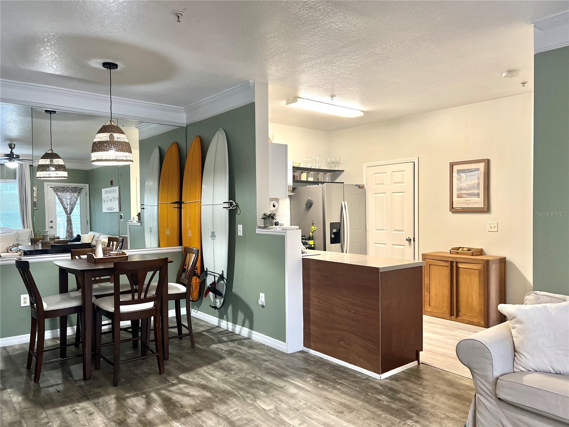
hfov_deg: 67.3
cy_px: 214
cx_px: 284
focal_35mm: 26
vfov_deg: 53.1
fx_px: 427
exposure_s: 1/60
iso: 160
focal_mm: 5.7
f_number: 1.5
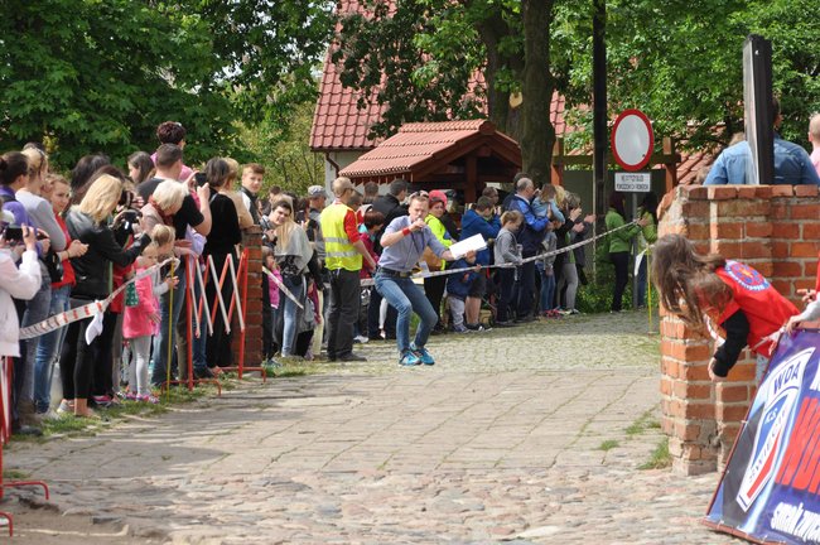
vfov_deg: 6.8
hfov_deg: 10.2
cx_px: 410
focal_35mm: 202
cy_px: 272
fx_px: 4608
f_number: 11
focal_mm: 135
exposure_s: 1/200
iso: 200
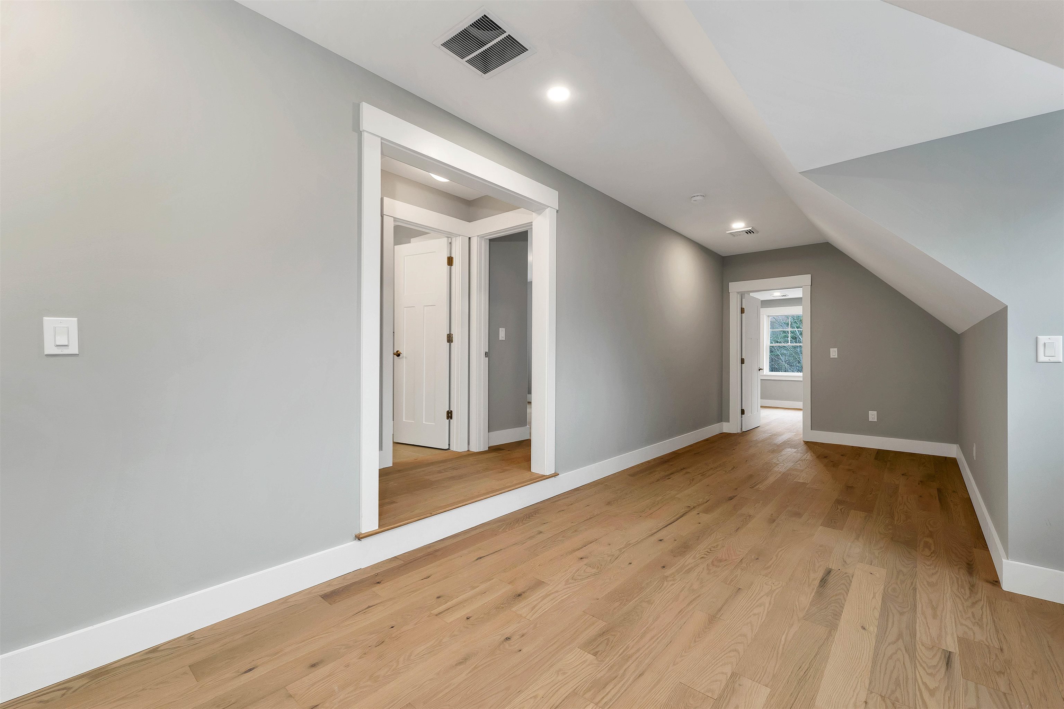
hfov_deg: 104.3
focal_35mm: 14
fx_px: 414
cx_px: 532
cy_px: 354
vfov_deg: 81.2
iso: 400
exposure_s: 1/10
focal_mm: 14
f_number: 8
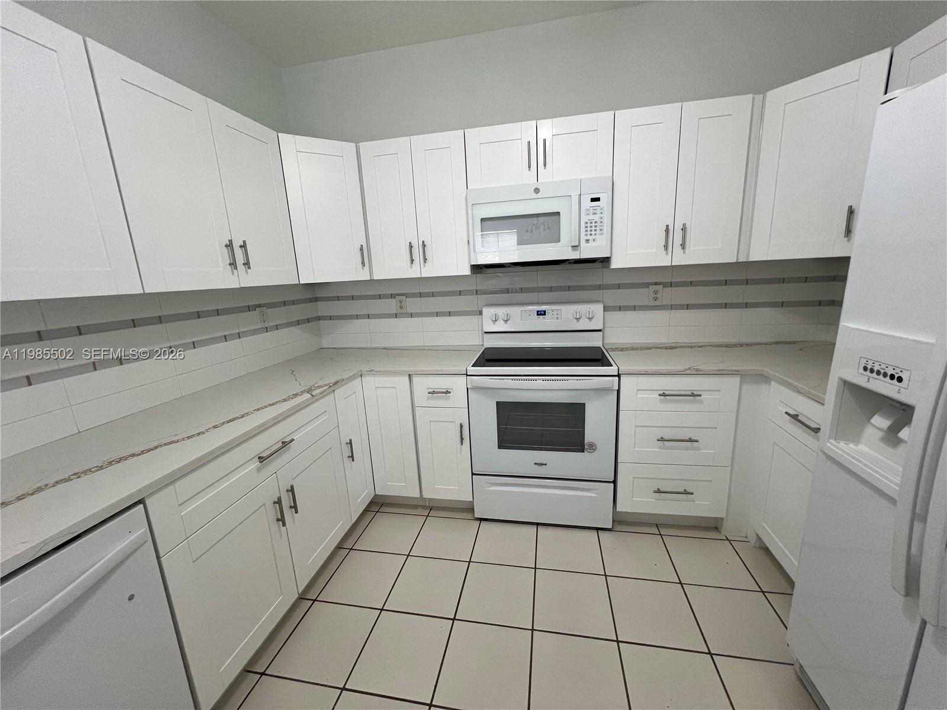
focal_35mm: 13
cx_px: 474
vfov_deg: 89.9
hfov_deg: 106.2
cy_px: 355
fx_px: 356
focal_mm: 1.57
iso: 200
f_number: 1.8
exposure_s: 1/120
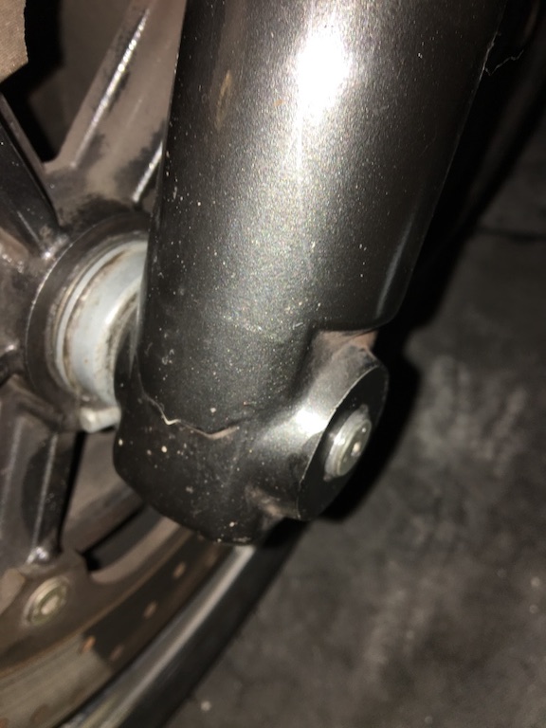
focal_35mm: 29
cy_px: 364
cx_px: 273
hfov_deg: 48.2
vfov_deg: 61.7
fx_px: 610
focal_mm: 4.15
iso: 25
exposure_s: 1/34
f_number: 2.2
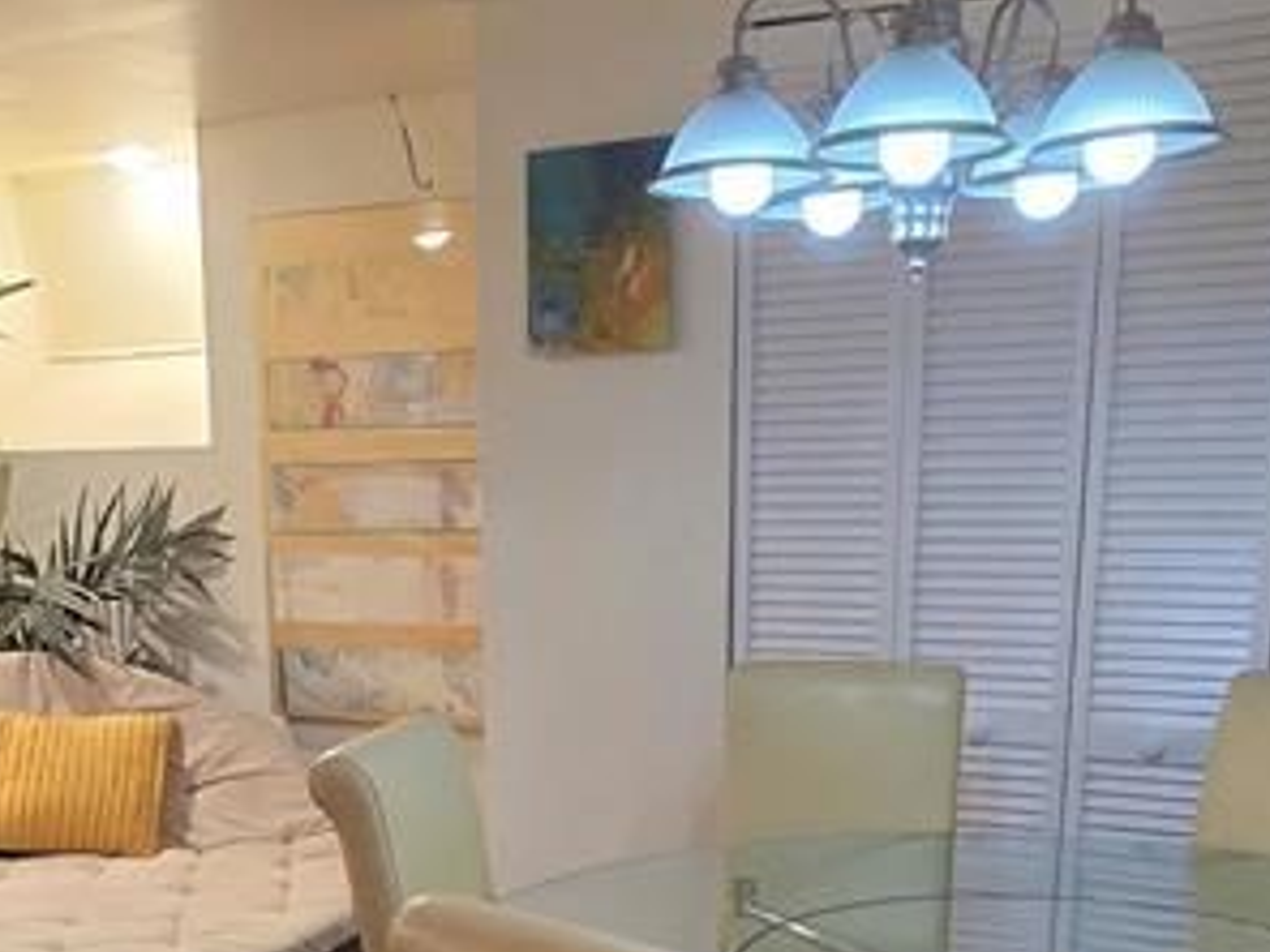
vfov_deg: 30.5
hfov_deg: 41.4
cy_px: 883
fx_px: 1651
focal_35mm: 45
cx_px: 408
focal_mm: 2.2
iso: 250
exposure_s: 1/60
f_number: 2.2
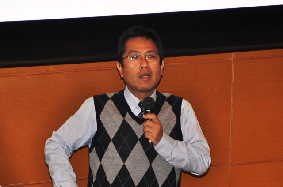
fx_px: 1765
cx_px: 142
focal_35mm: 225
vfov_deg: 6.1
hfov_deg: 9.2
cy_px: 94
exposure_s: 1/60
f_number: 5.6
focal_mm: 150
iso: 800
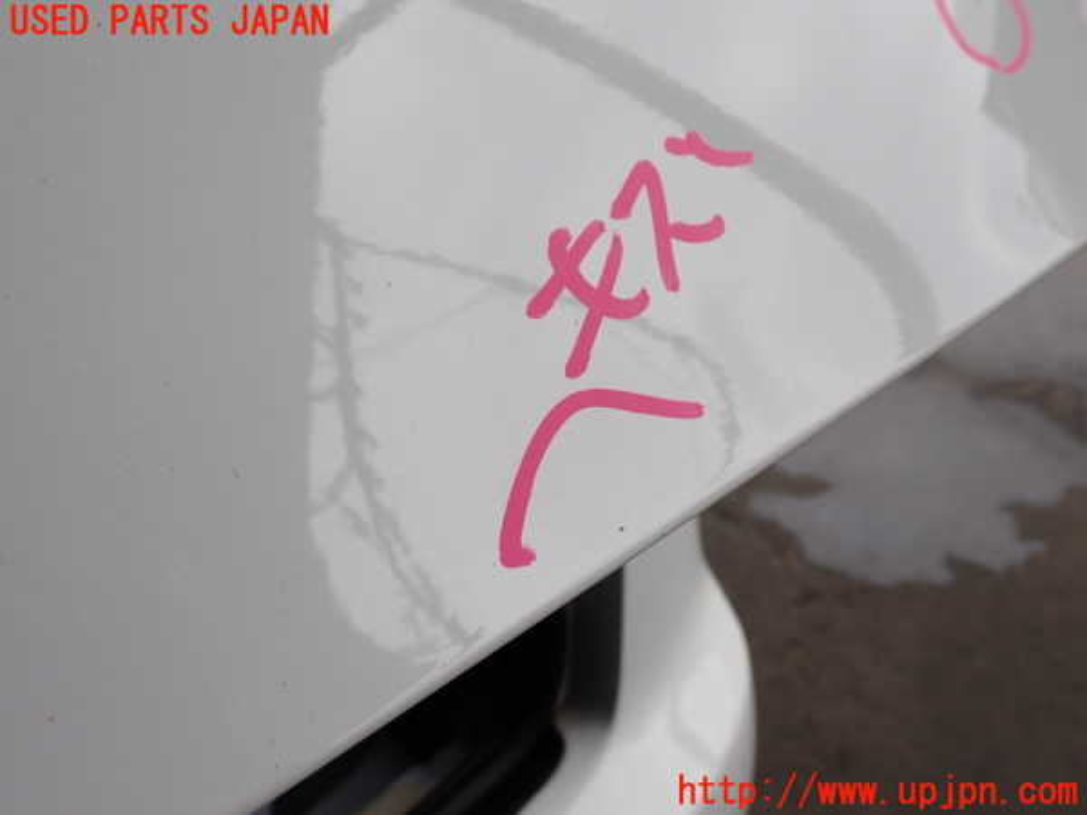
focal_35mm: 32
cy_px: 408
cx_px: 544
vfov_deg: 44.2
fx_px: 1005
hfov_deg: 56.8
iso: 100
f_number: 3.2
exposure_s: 1/640
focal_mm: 5.79
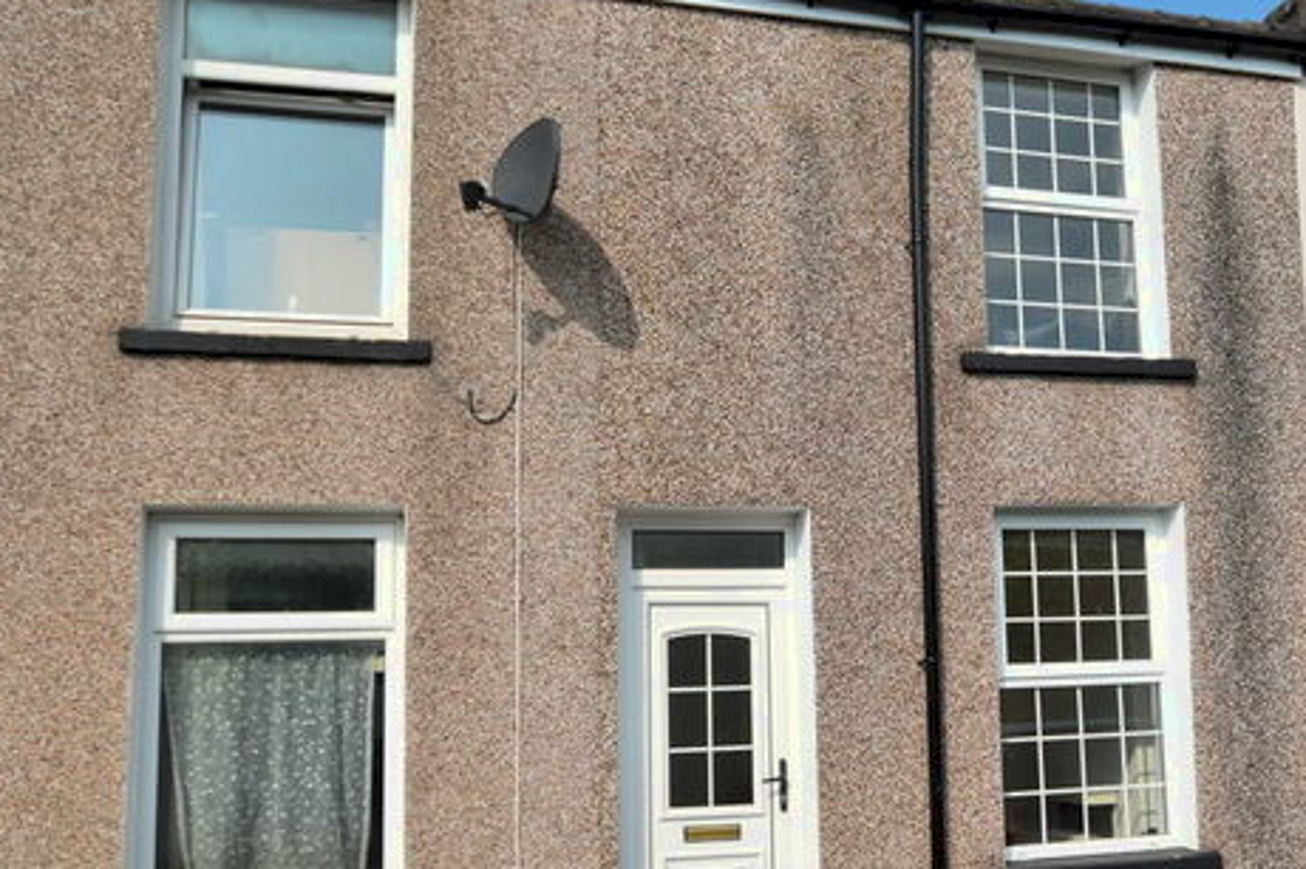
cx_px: 864
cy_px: 517
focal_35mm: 39
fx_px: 1406
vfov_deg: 34.3
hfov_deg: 49.0
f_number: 10
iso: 200
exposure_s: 1/400
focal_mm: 17
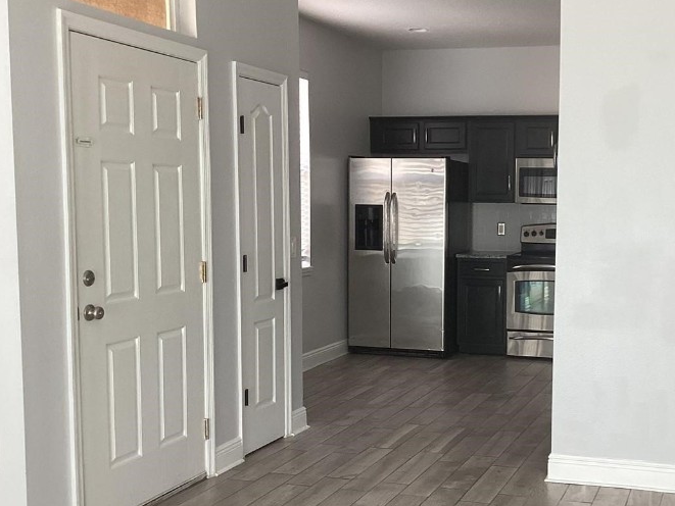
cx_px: 471
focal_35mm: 48
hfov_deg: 39.0
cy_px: 303
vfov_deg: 30.2
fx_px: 936
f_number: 2.4
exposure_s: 1/60
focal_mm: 3.3
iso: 80
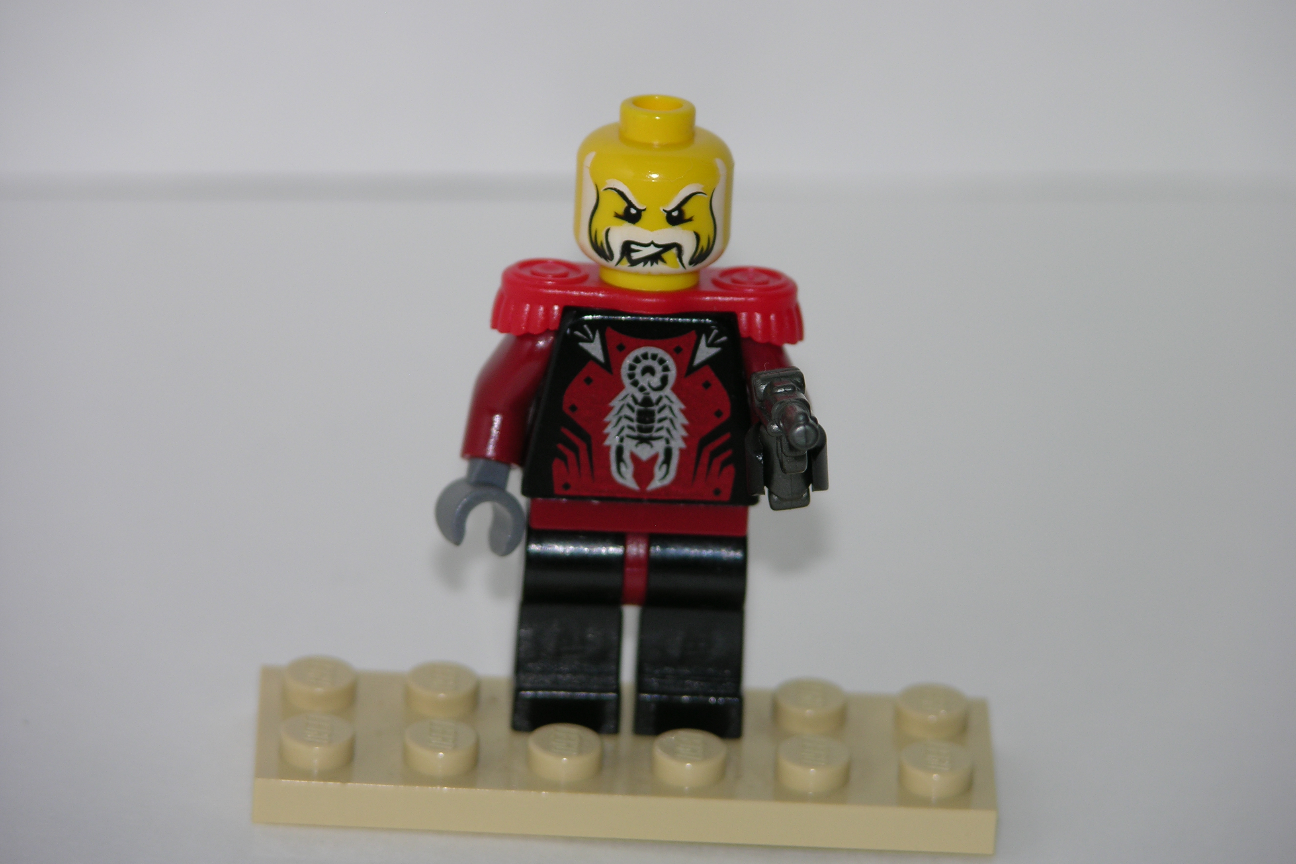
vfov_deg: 4.7
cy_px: 395
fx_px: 10511
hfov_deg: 7.1
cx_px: 649
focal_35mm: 292
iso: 50
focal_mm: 71.2
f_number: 4.2
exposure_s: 1/253
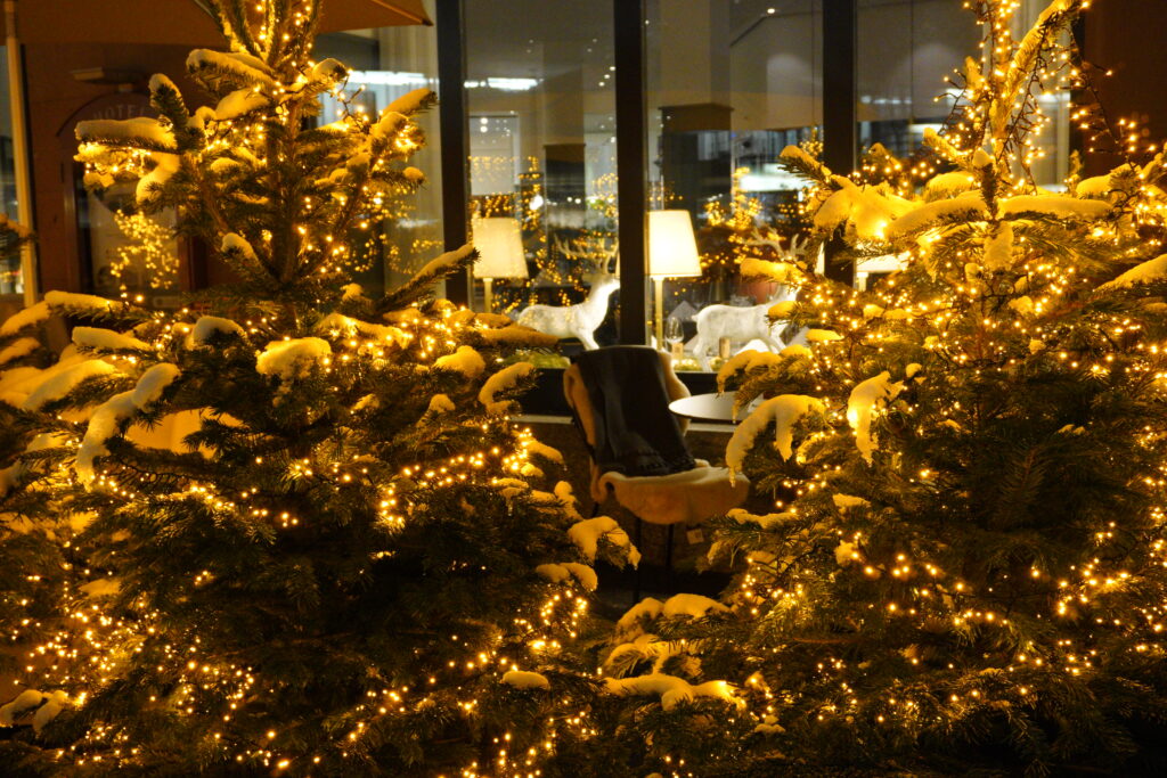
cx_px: 584
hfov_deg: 49.5
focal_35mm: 39
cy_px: 389
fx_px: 1264
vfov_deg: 34.2
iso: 4000
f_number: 5.6
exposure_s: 1/40
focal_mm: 26
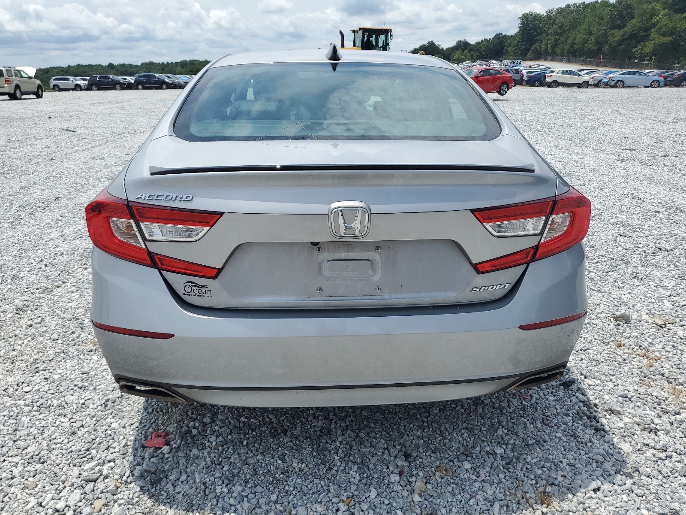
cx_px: 343
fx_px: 515
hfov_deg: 67.3
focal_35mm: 26
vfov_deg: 53.1
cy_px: 258
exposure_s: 1/5000
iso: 50
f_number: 1.5
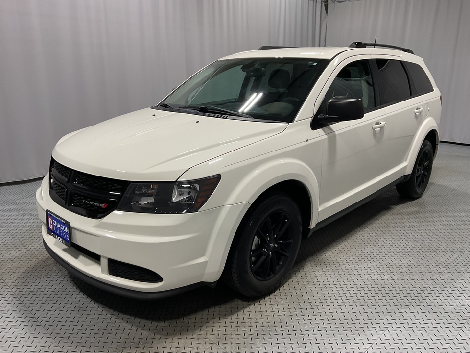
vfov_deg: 48.2
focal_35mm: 29
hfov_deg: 61.7
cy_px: 176
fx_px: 394
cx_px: 235
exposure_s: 1/120
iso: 50
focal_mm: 3
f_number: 1.8
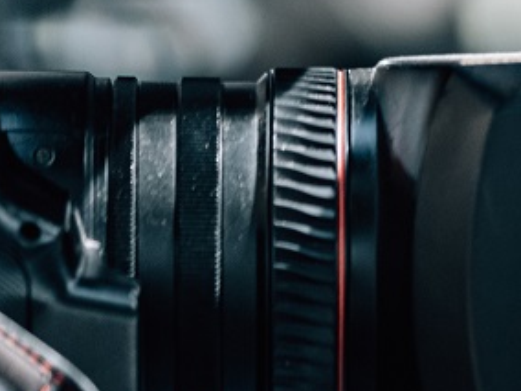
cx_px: 862
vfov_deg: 2.0
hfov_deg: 2.6
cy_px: 251
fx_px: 11348
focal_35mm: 754
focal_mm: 135
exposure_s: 1/125
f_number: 2
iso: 200
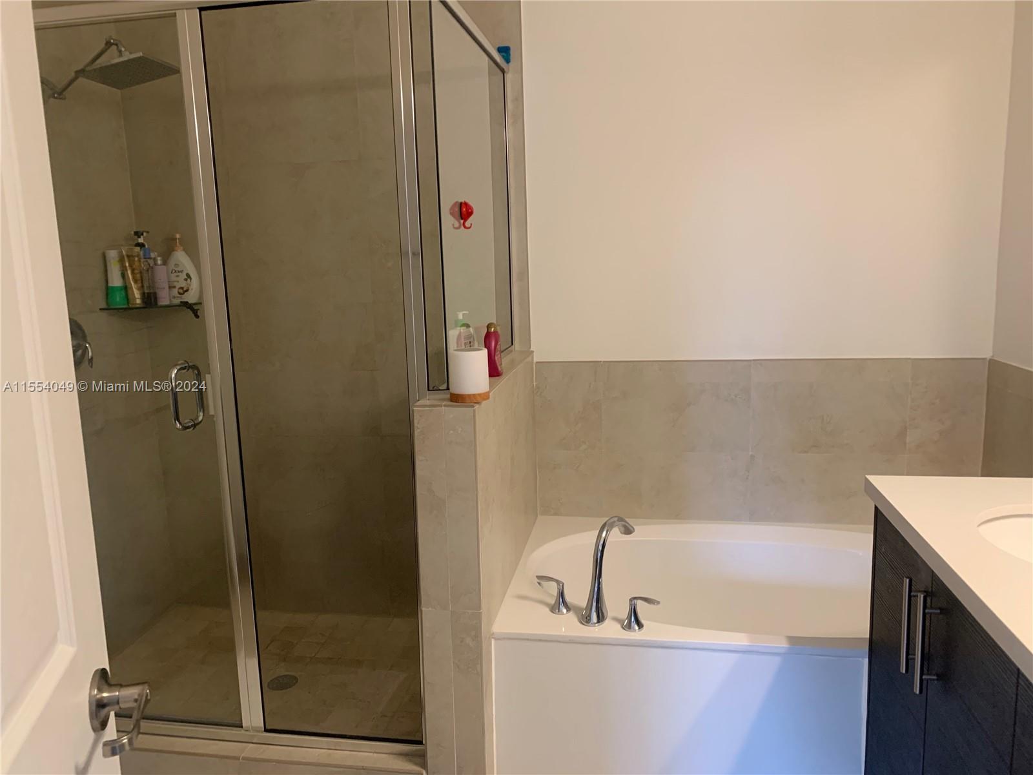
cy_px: 388
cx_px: 516
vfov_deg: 53.1
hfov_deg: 67.3
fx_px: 776
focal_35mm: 26
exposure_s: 1/60
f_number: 1.8
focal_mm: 4.25
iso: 250
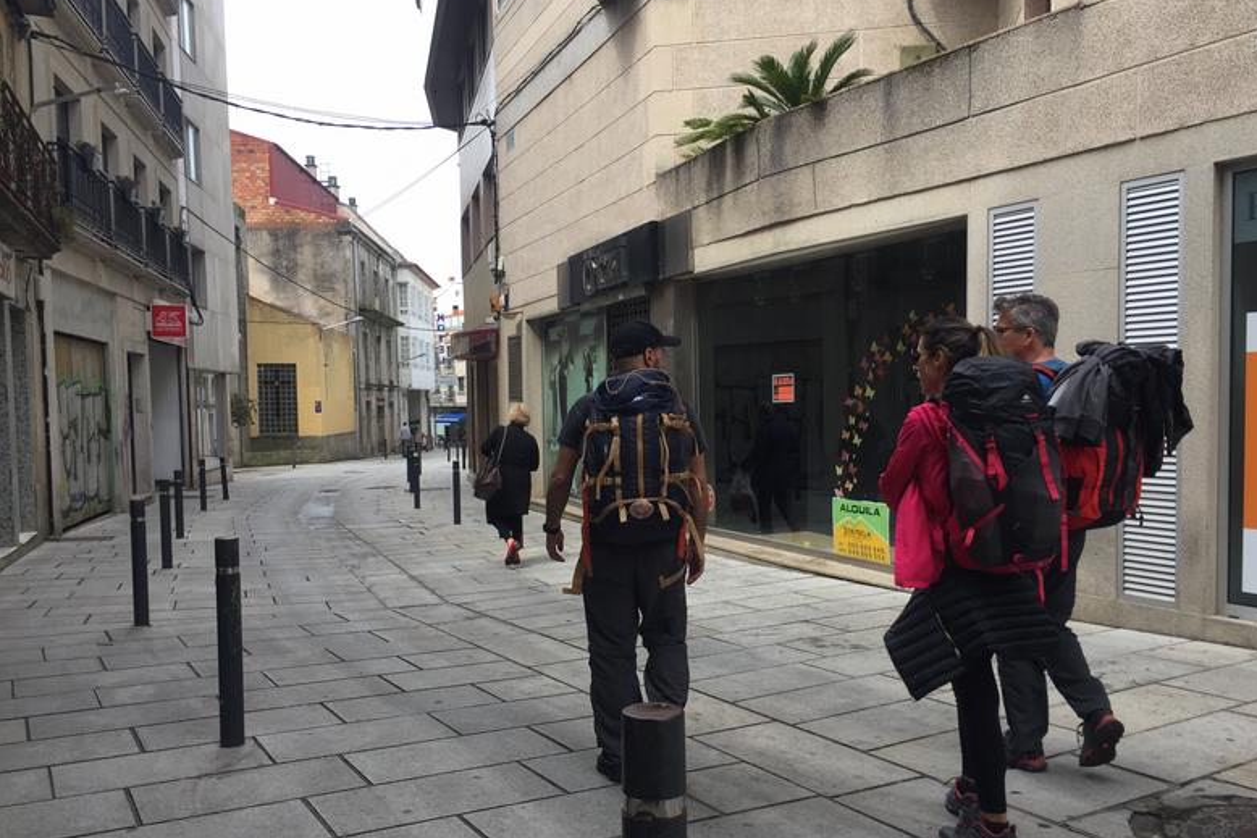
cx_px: 645
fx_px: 1083
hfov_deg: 60.3
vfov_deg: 42.3
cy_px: 459
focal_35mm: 31
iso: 32
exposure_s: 1/732
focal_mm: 4.15
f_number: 2.2
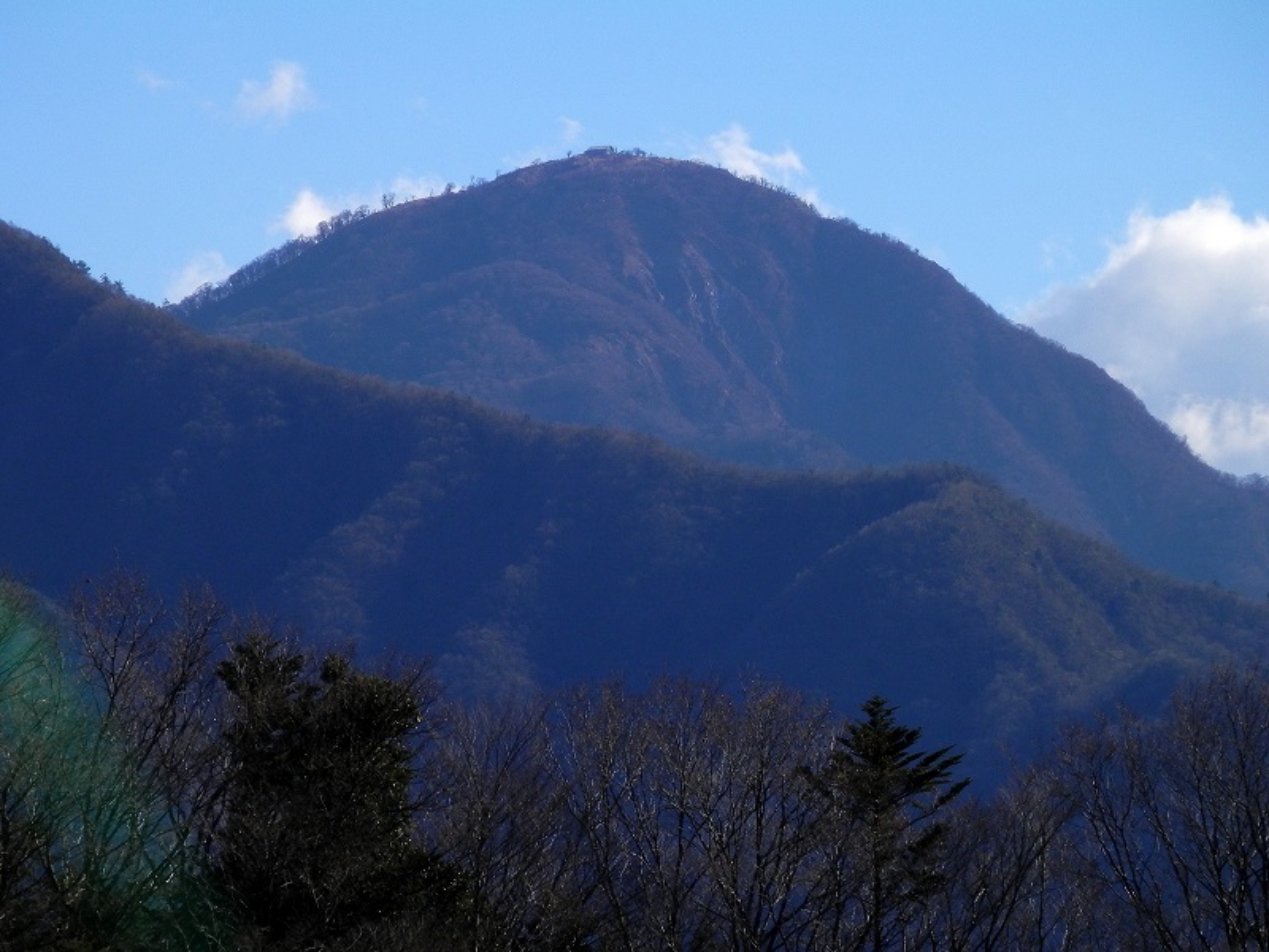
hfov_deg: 6.6
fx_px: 11071
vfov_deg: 4.9
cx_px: 634
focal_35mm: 302
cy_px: 476
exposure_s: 1/500
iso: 80
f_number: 6.5
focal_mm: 53.9
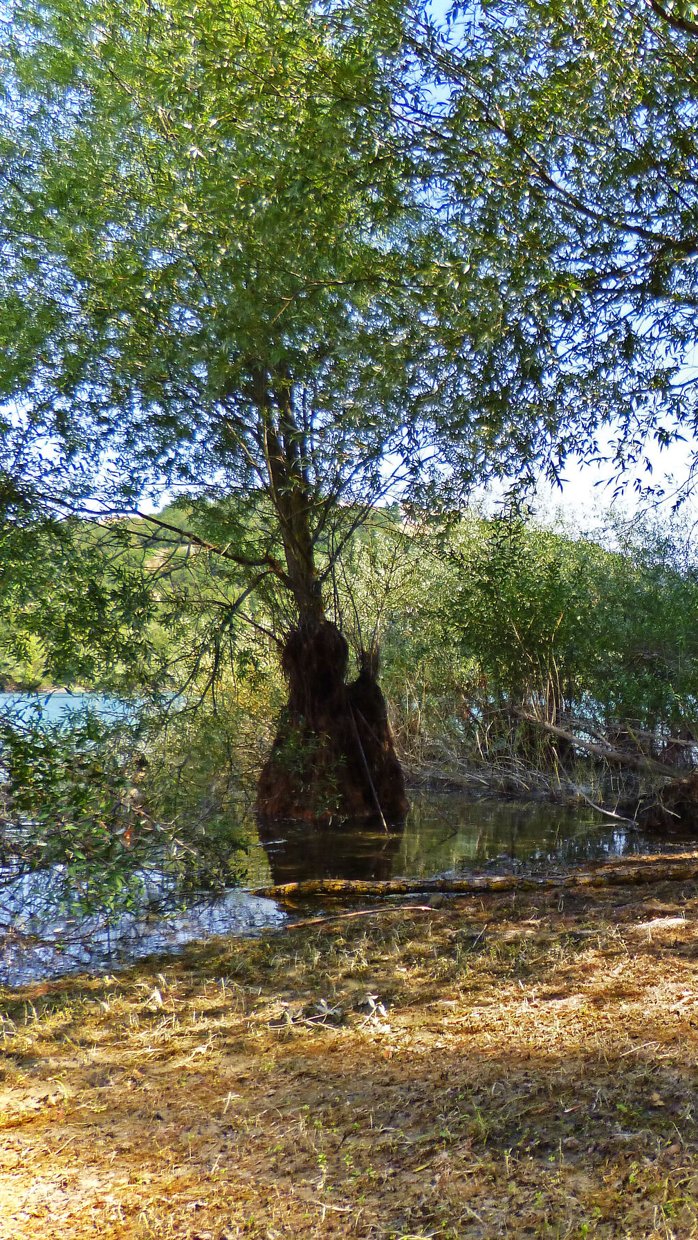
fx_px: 1151
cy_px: 621
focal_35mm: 35
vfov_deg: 56.6
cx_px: 555
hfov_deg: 32.8
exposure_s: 1/320
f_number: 2.5
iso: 100
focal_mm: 4.3
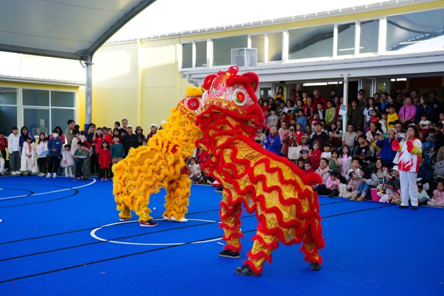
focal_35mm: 50
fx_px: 616
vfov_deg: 27.0
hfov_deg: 39.6
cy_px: 148
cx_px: 222
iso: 100
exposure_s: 1/250
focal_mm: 50
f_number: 2.8
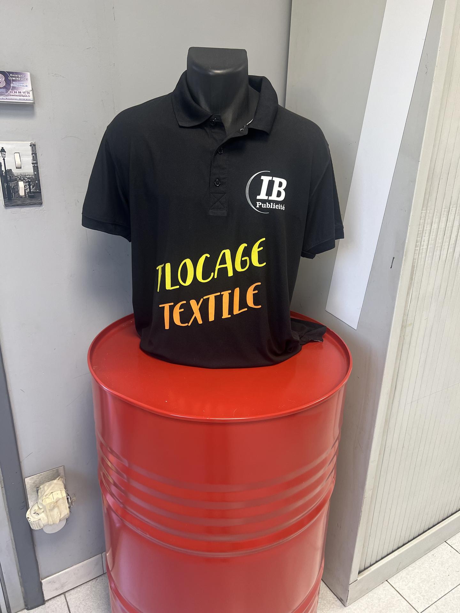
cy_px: 306
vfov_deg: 67.3
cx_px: 230
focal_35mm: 26
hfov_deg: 53.1
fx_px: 461
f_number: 1.5
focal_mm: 5.7
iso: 125
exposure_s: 1/100
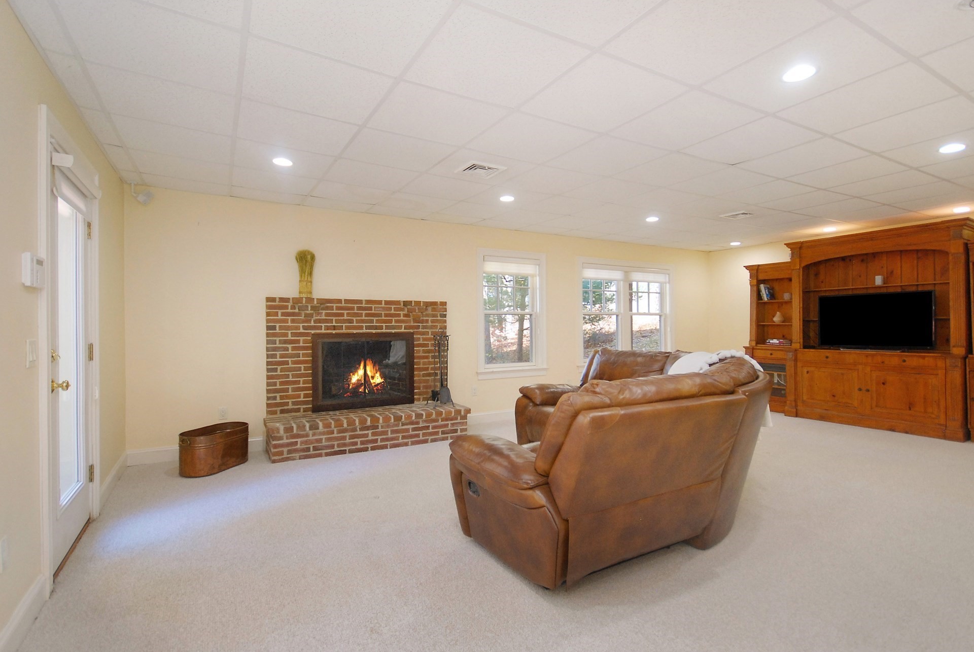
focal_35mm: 16
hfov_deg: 96.6
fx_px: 433
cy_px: 343
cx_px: 495
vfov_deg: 73.9
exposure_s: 1/40
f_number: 4.5
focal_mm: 10
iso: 800
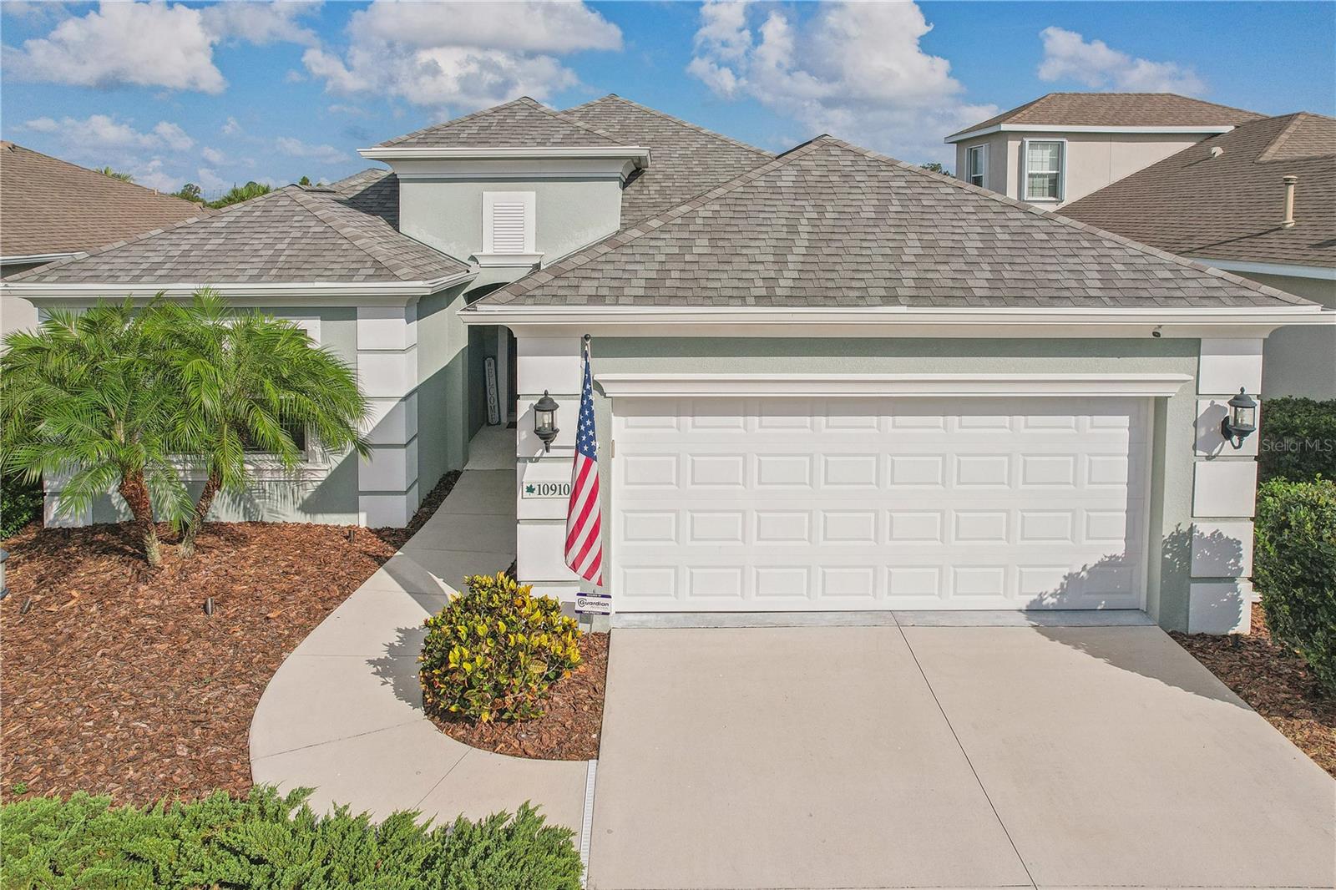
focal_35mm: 22
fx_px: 816
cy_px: 445
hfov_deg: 78.6
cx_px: 668
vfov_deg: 57.2
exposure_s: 1/5000
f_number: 2.8
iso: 160
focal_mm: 8.4
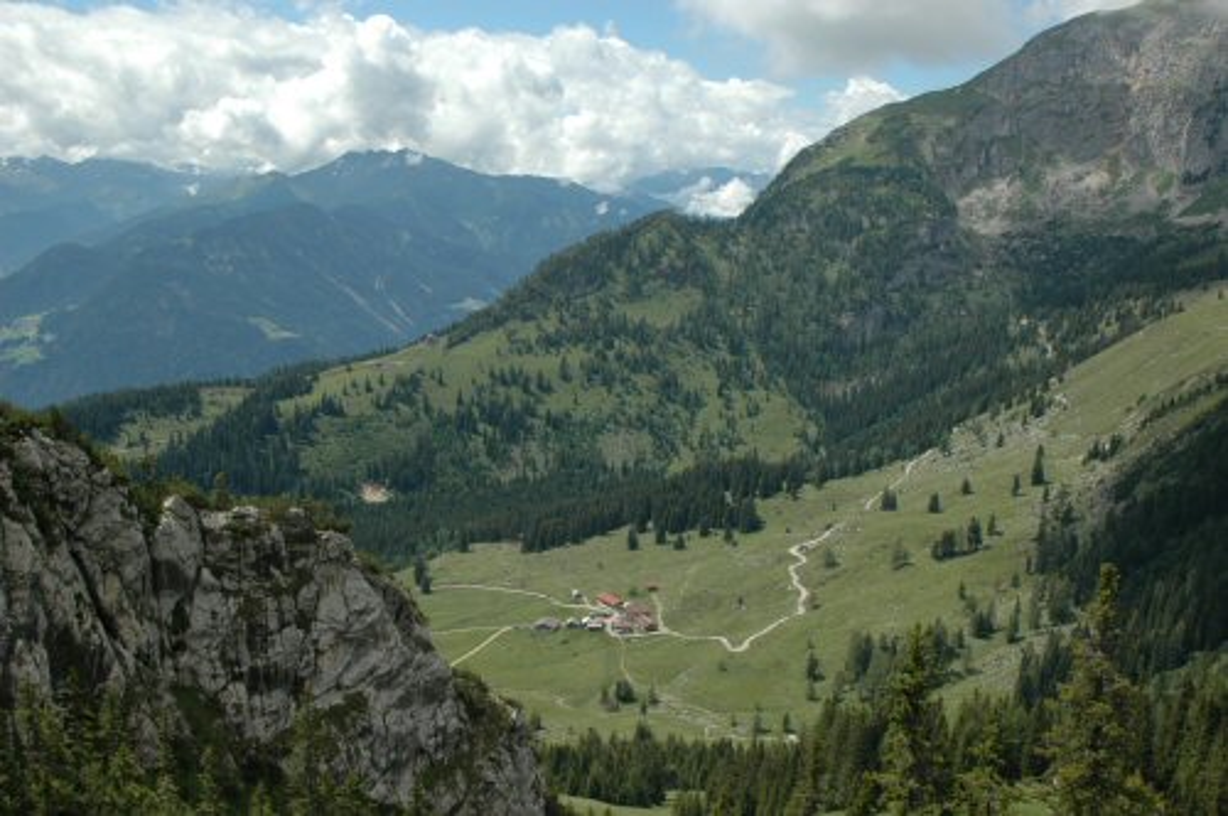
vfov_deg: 31.8
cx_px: 614
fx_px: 1431
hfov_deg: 46.5
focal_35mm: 42
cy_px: 408
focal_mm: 28
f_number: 10
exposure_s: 1/320
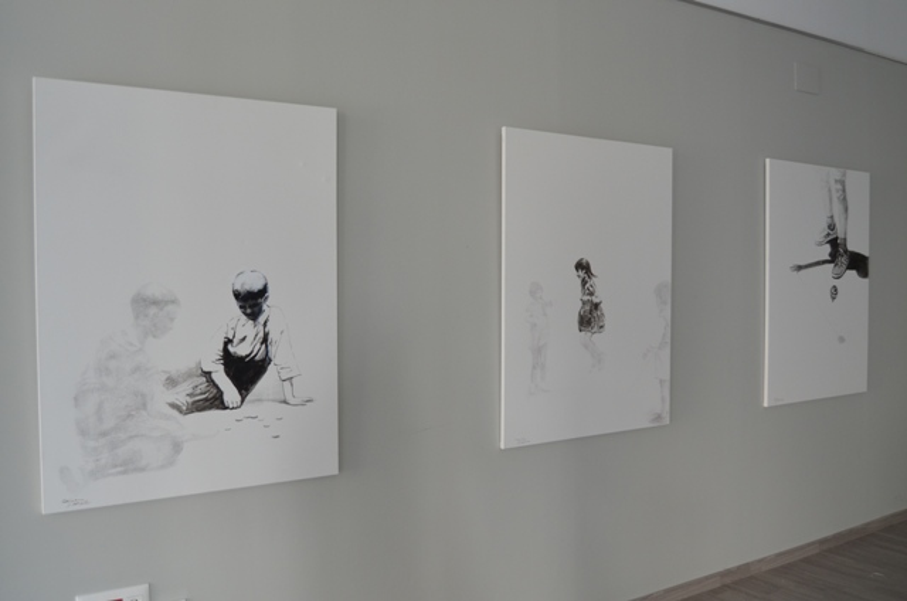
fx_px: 830
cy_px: 300
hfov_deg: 57.3
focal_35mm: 33
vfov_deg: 39.8
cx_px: 454
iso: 400
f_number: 4.5
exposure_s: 1/80
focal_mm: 22
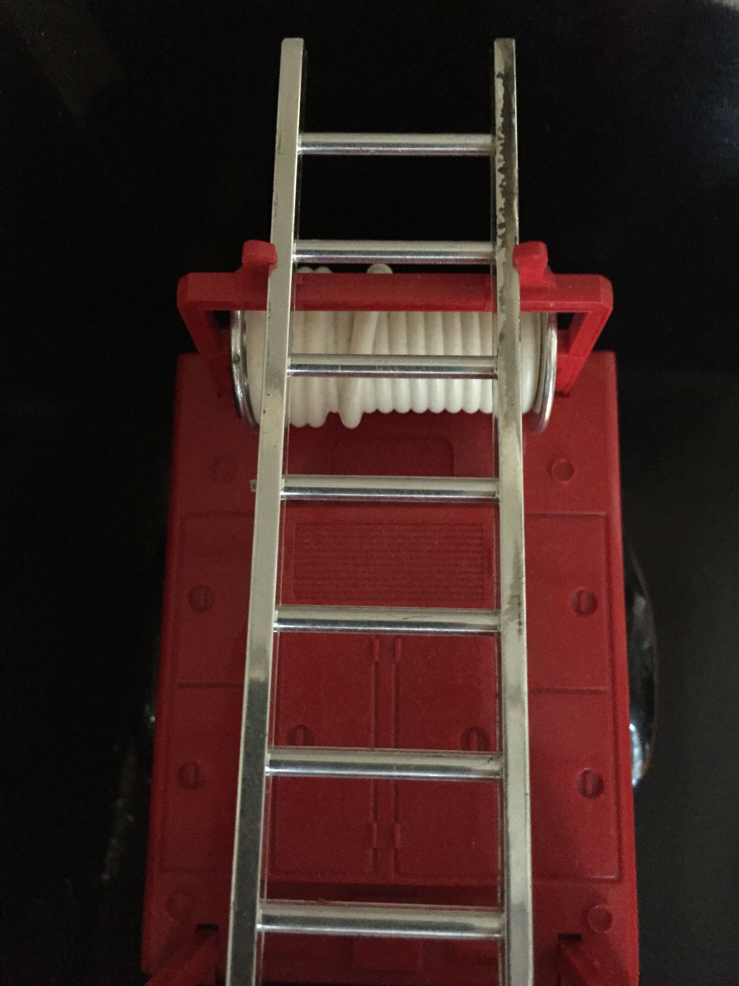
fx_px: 825
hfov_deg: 48.2
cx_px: 370
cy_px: 493
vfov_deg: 61.7
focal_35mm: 29
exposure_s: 1/17
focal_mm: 4.15
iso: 1250
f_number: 2.2
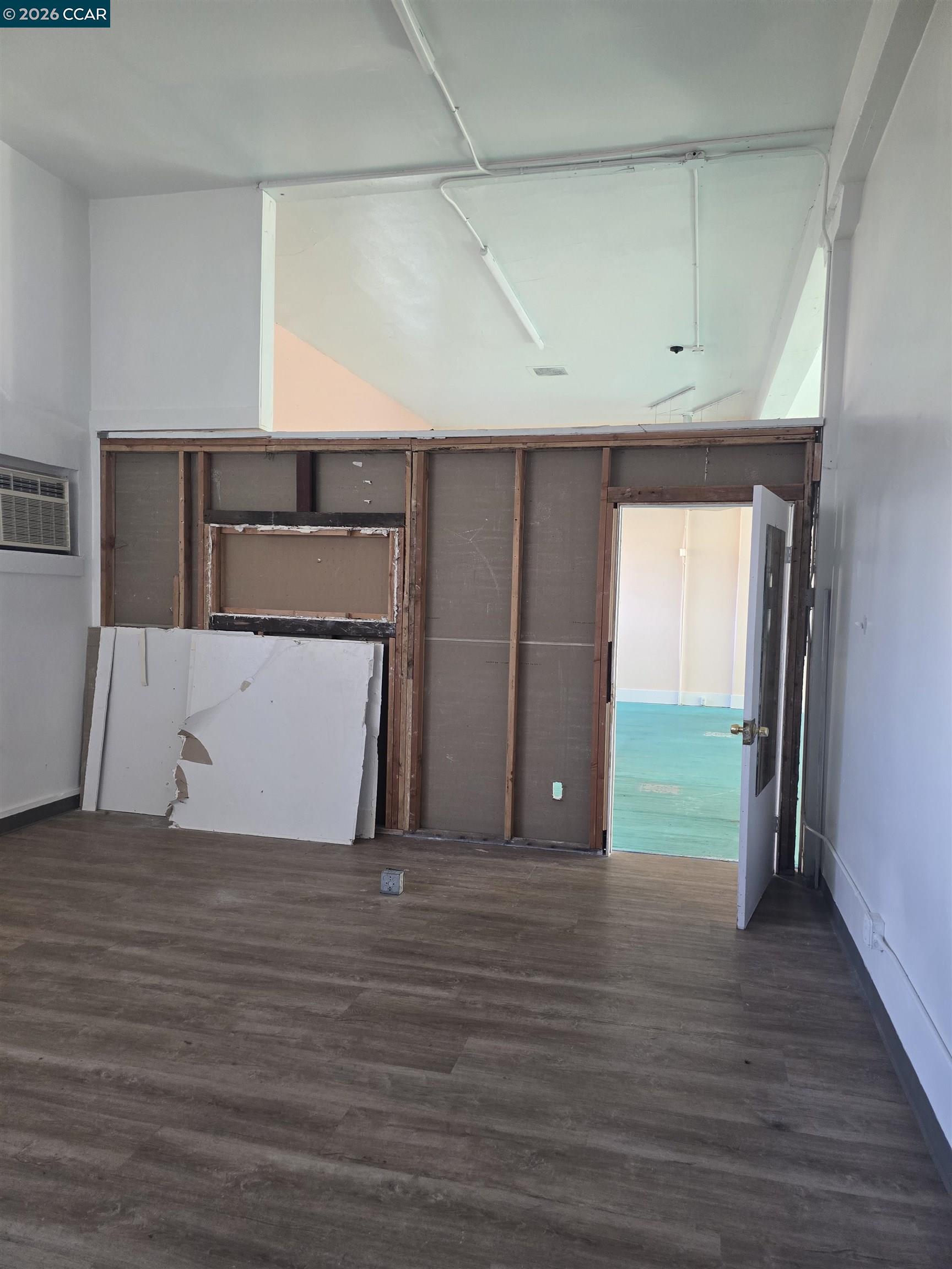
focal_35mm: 23
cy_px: 634
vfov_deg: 73.9
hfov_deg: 58.9
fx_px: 843
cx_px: 476
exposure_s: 1/120
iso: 500
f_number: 1.7
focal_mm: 6.3
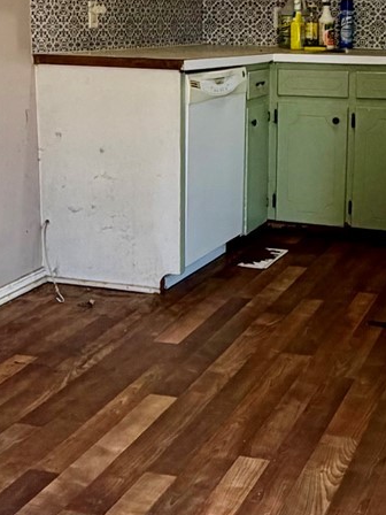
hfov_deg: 23.9
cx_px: 325
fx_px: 892
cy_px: 174
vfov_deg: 31.9
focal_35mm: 60
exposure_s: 1/120
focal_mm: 2.22
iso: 200
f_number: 2.2
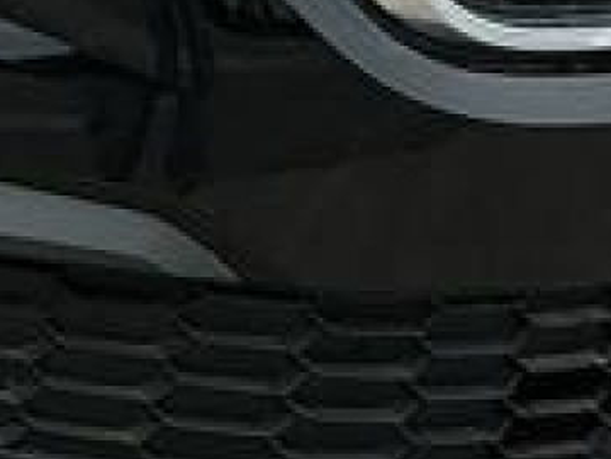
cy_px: -226
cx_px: -293
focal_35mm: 220
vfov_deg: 6.7
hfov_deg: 8.8
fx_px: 3883
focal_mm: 3
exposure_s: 1/529
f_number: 1.8
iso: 25
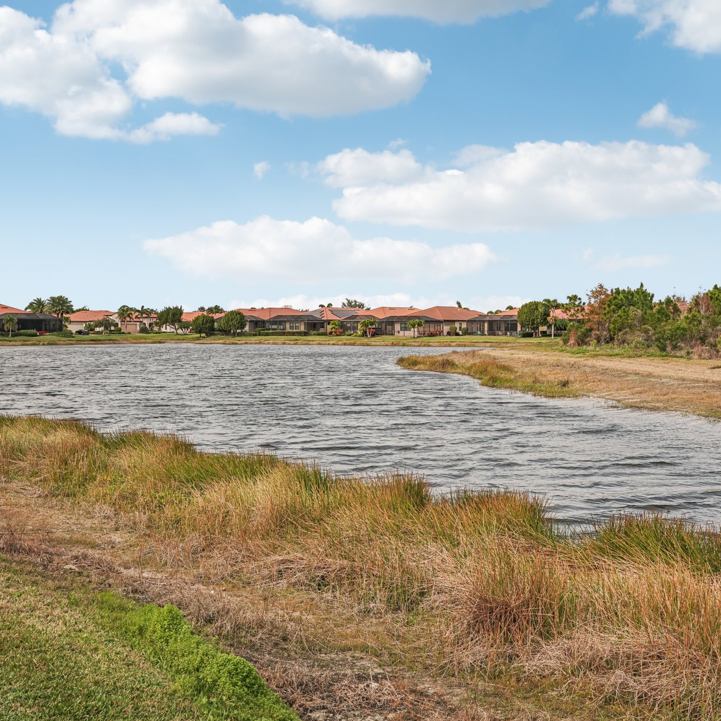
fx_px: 1060
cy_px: 360
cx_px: 444
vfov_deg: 37.6
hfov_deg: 37.4
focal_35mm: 45
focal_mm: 35
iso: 400
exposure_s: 1/1250
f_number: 8
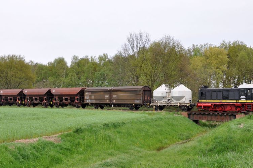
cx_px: 126
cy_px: 82
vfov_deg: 27.5
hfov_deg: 40.4
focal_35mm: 49
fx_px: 344
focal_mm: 24
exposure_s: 1/500
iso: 400
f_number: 7.1
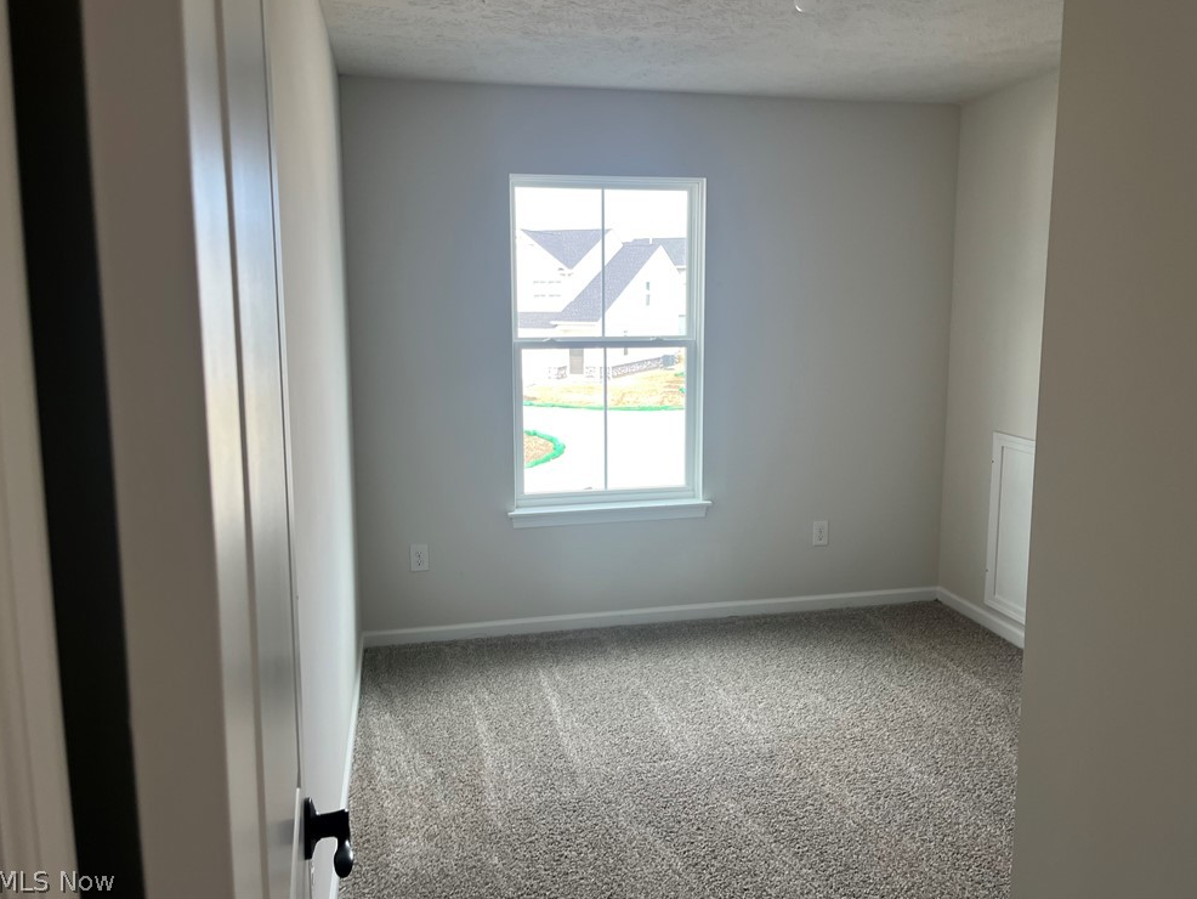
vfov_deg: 51.4
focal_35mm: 27
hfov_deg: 65.3
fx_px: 934
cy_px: 435
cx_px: 611
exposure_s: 1/120
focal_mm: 5.1
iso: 40
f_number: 1.6
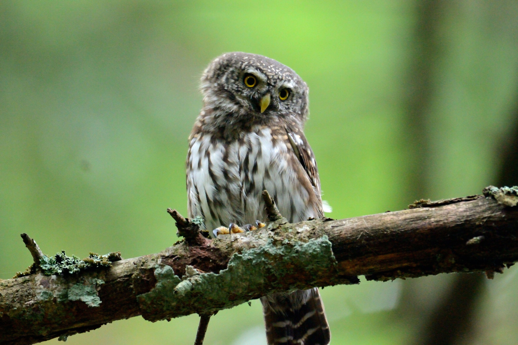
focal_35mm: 750
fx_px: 10791
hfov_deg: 2.7
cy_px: 172
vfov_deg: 1.8
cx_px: 259
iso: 3200
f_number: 5.6
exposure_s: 1/60
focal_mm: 500
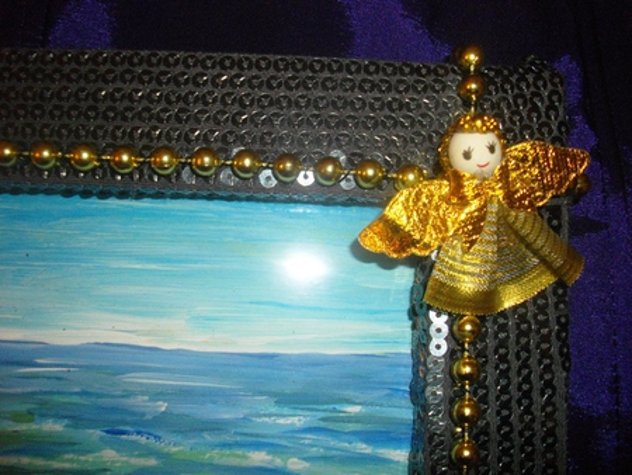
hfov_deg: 56.8
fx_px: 585
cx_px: 316
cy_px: 238
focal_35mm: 32
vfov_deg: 44.2
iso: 200
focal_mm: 5.7
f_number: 2.9
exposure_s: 1/50
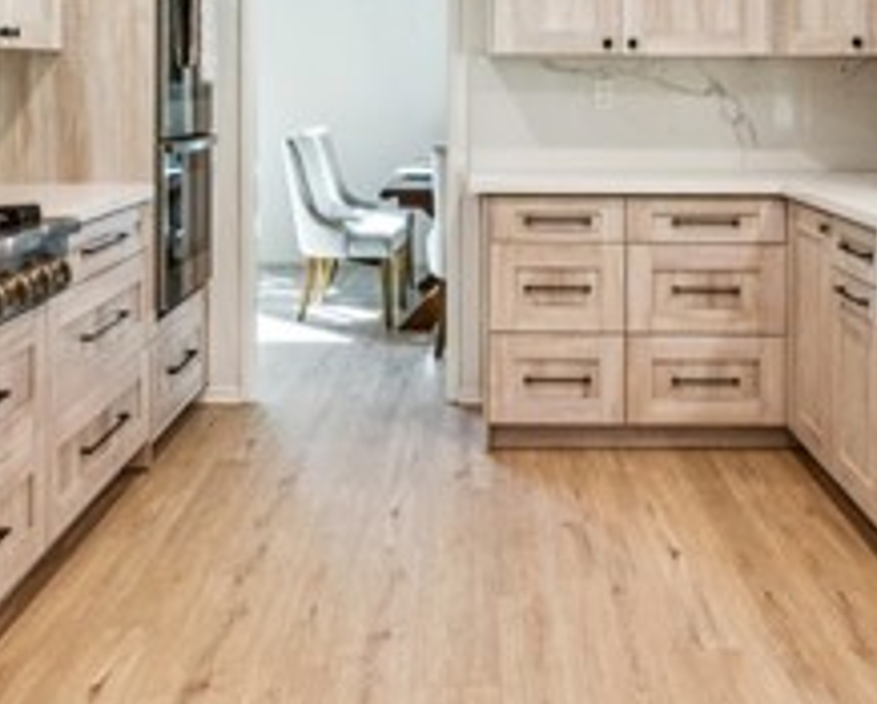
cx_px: 475
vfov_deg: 31.3
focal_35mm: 46
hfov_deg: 39.9
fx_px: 1208
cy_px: 97
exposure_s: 1/2.5
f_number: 13
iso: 100
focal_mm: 16.9
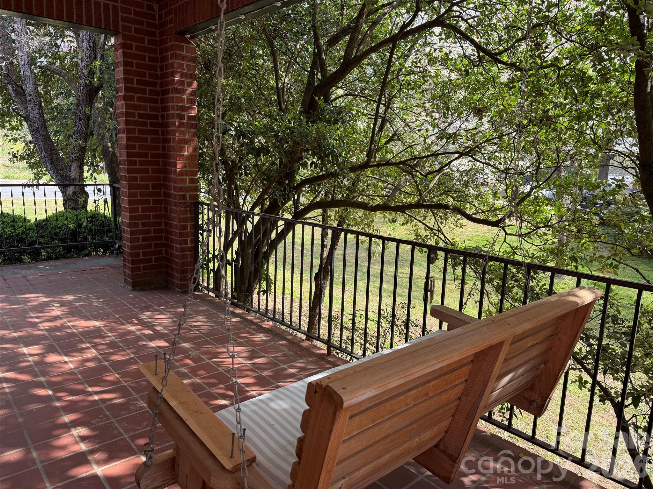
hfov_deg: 71.6
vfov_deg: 56.8
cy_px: 244
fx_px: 453
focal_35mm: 24
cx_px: 326
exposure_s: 1/580
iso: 80
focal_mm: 6.76
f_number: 1.78
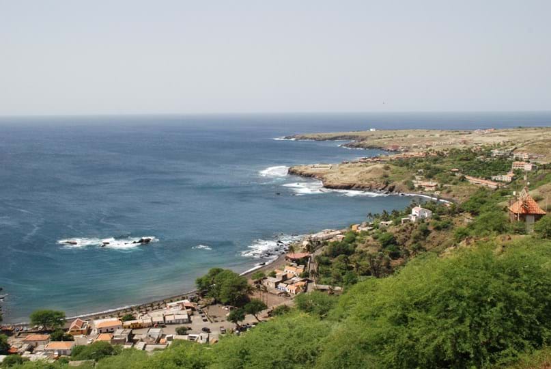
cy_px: 184
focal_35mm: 38
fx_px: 575
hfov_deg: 51.2
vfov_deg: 35.6
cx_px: 276
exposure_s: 1/500
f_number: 11
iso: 400
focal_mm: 25
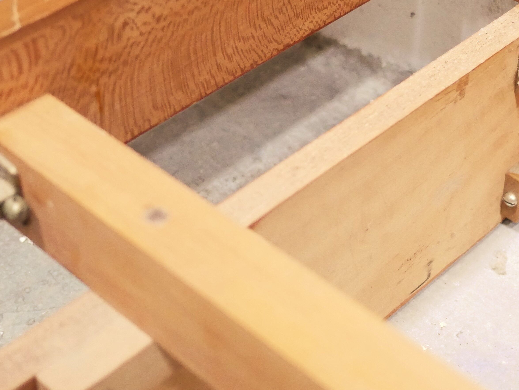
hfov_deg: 24.9
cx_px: 351
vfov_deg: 18.8
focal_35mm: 78
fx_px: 1170
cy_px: 118
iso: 2500
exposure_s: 1/60
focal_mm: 20
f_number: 1.7
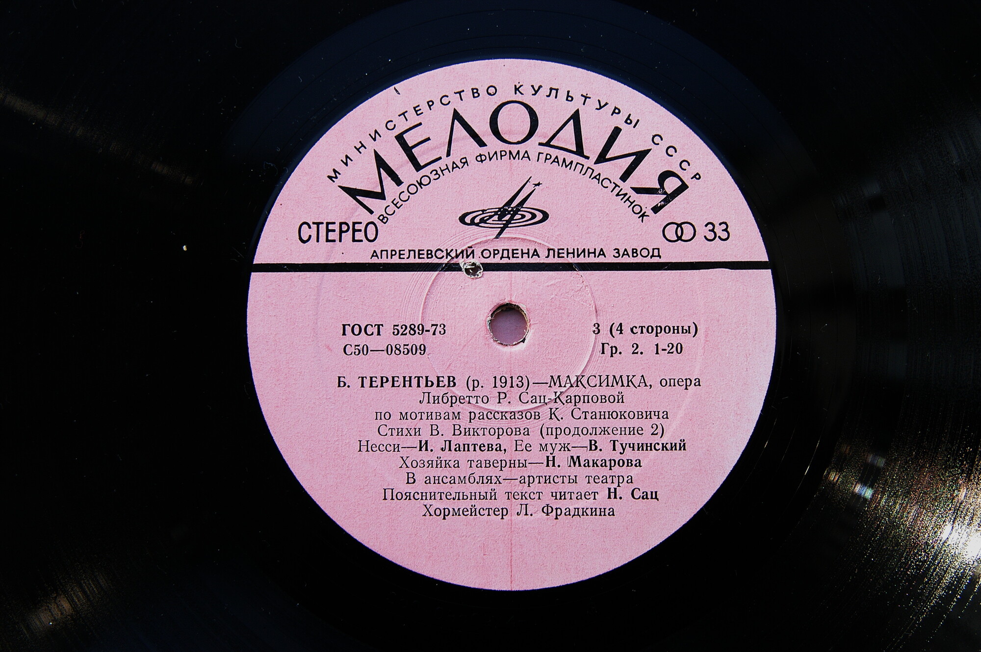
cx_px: 490
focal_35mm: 52
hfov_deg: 37.9
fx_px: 1429
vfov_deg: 25.7
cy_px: 326
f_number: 5
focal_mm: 35
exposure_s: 1/100
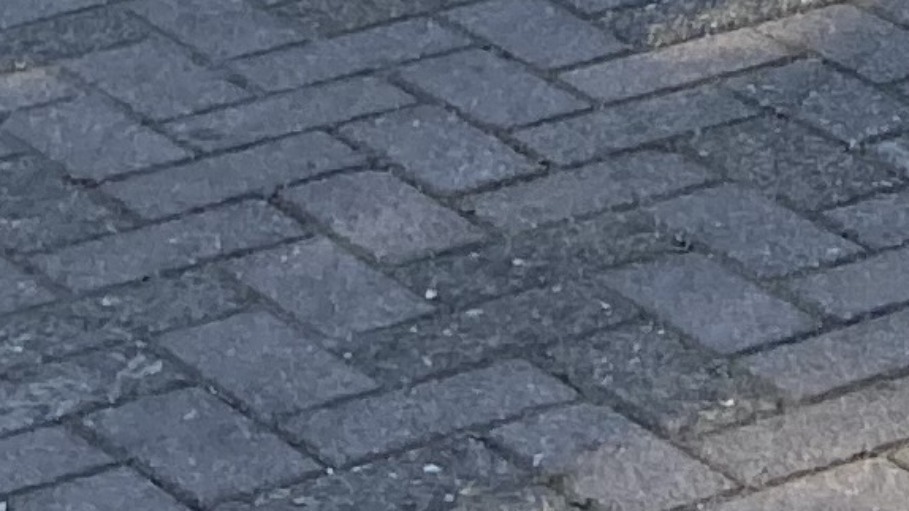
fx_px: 4797
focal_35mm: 199
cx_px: 1516
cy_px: -1865
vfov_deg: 5.1
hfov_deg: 10.3
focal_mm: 4.25
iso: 32
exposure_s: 1/1585
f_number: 1.8
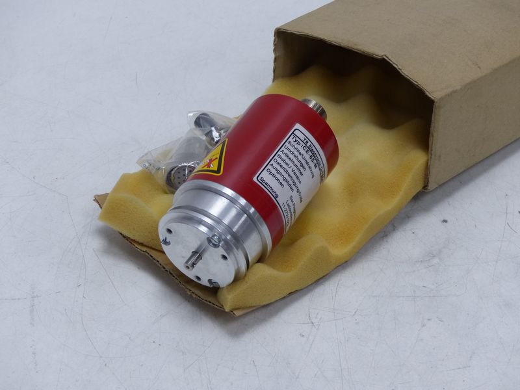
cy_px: 195
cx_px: 260
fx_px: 1247
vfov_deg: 17.8
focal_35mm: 83
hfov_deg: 23.6
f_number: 2.8
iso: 160
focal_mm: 15
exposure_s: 1/60
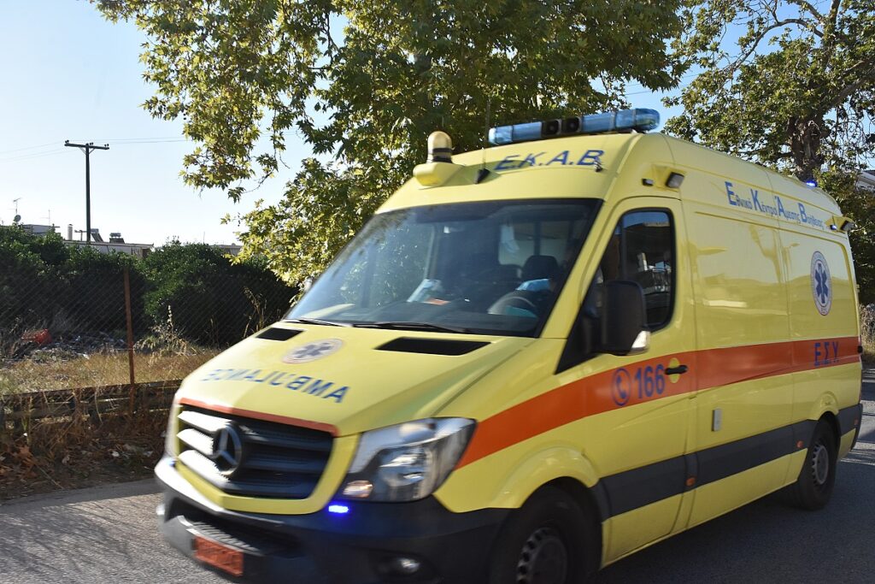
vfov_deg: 38.4
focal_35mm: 34
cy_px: 292
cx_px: 438
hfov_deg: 55.1
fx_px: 839
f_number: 13
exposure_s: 1/640
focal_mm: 23
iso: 800
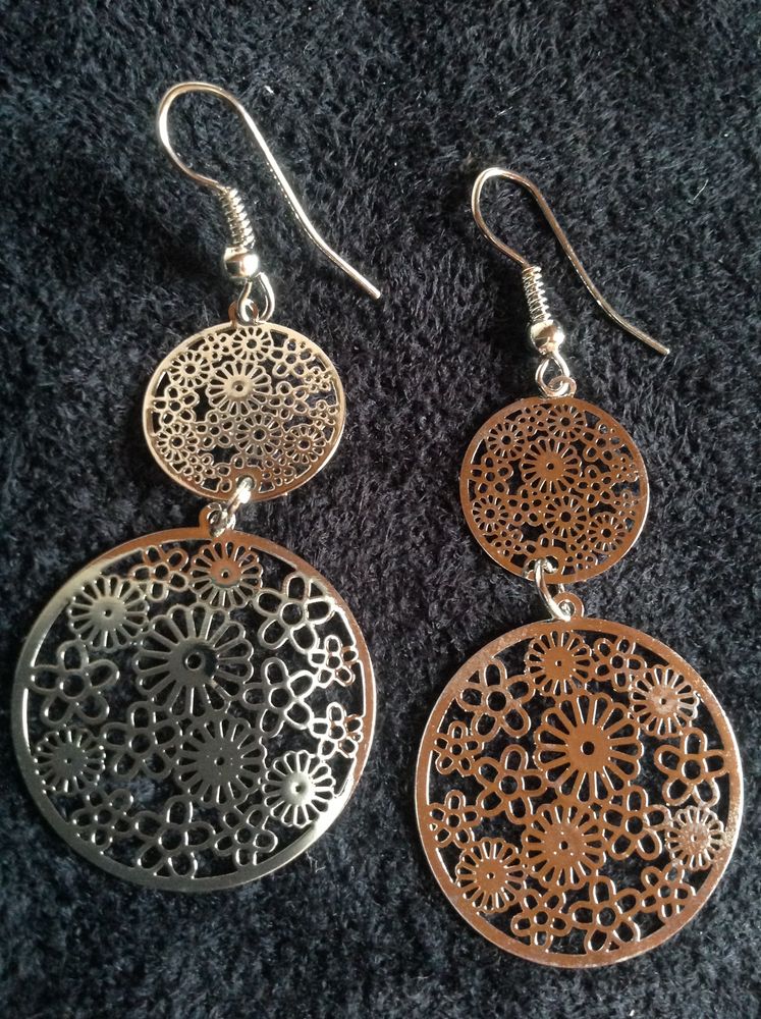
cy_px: 510
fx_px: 1029
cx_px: 380
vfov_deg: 52.7
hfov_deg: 40.6
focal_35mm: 35
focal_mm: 4.28
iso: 400
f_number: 2.4
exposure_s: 1/15
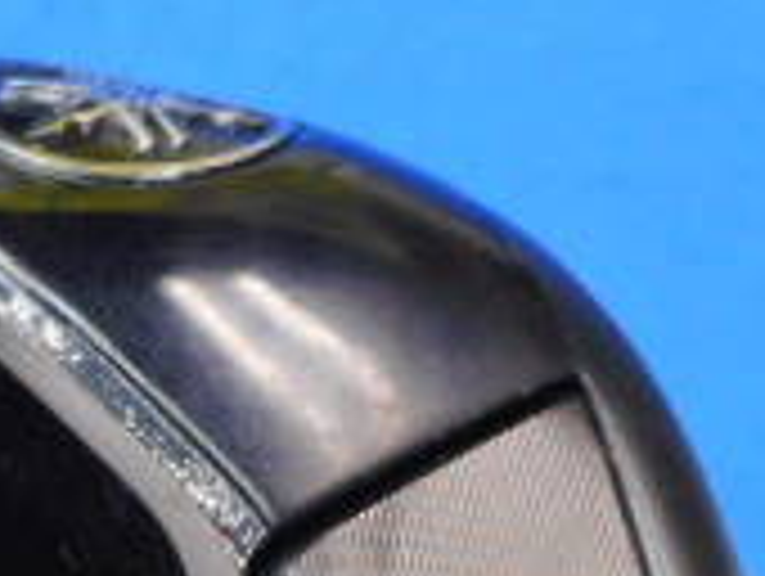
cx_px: 18
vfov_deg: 14.5
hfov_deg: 20.2
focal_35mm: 94
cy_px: 914
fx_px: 2080
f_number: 3.7
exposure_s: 1/30
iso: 220
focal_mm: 4.5
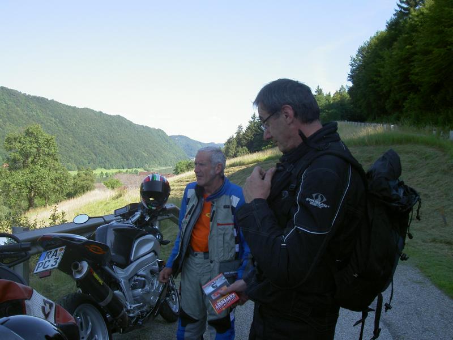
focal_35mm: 39
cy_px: 170
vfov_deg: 36.8
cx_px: 226
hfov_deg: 47.9
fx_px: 510
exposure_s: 1/200
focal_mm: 8
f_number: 4.7
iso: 100
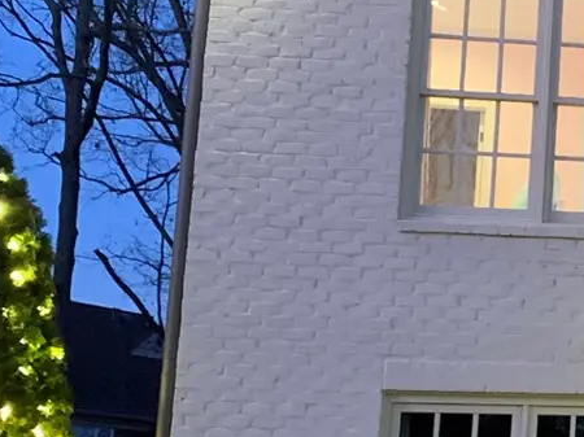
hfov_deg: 16.0
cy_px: 213
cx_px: 927
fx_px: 1872
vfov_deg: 13.3
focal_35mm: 111
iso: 500
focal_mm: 4.25
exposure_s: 1/30
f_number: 1.8
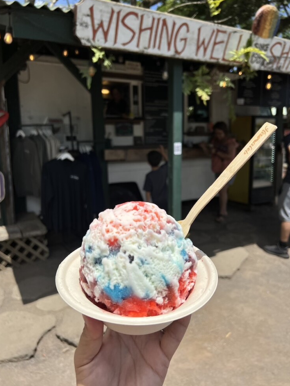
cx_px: 145
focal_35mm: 27
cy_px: 191
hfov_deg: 51.4
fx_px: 301
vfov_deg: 65.3
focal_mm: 5.7
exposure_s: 1/9434
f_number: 1.5
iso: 50
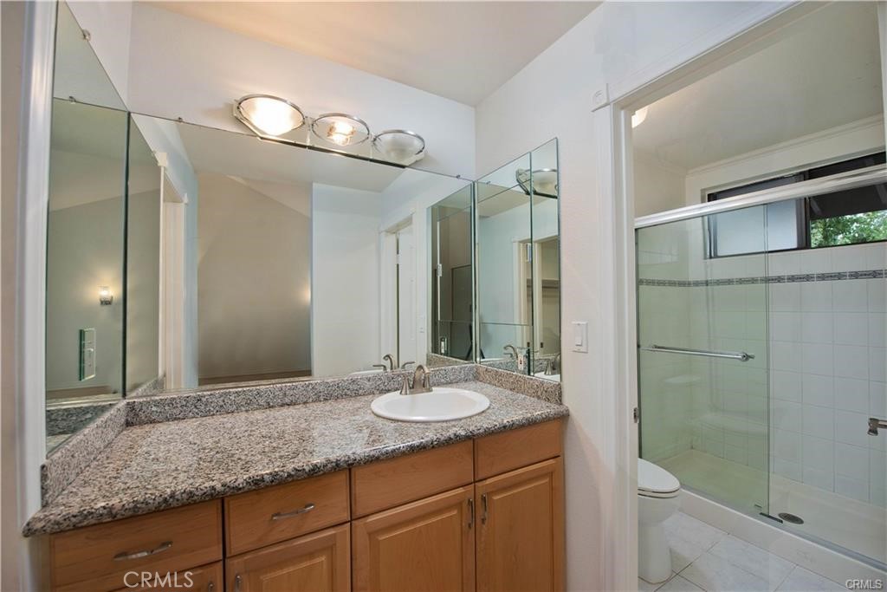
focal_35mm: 14
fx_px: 345
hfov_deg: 104.2
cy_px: 296
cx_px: 444
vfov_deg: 81.2
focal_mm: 14
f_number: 6.3
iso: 400
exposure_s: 1/60
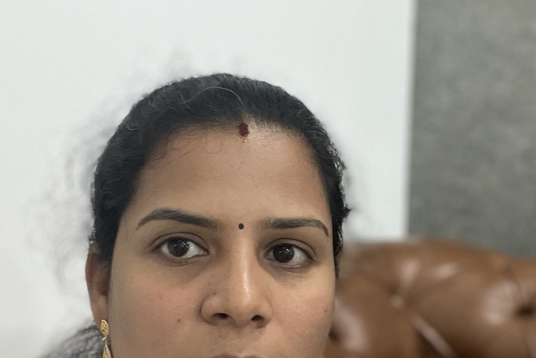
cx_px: 342
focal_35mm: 58
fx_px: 863
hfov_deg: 34.3
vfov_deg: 23.2
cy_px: 254
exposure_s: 1/44
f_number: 2.2
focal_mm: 2.71
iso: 250
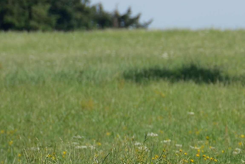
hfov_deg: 2.0
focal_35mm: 1044
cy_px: 45
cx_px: 637
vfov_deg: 1.3
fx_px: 7107
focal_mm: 200
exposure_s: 1/1250
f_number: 5
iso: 200
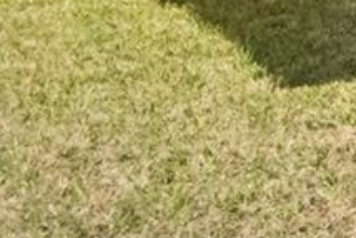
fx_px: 1108
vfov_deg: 11.5
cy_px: -166
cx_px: 1101
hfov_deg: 10.9
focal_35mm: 112
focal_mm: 10
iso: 3200
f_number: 9
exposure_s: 1/4000
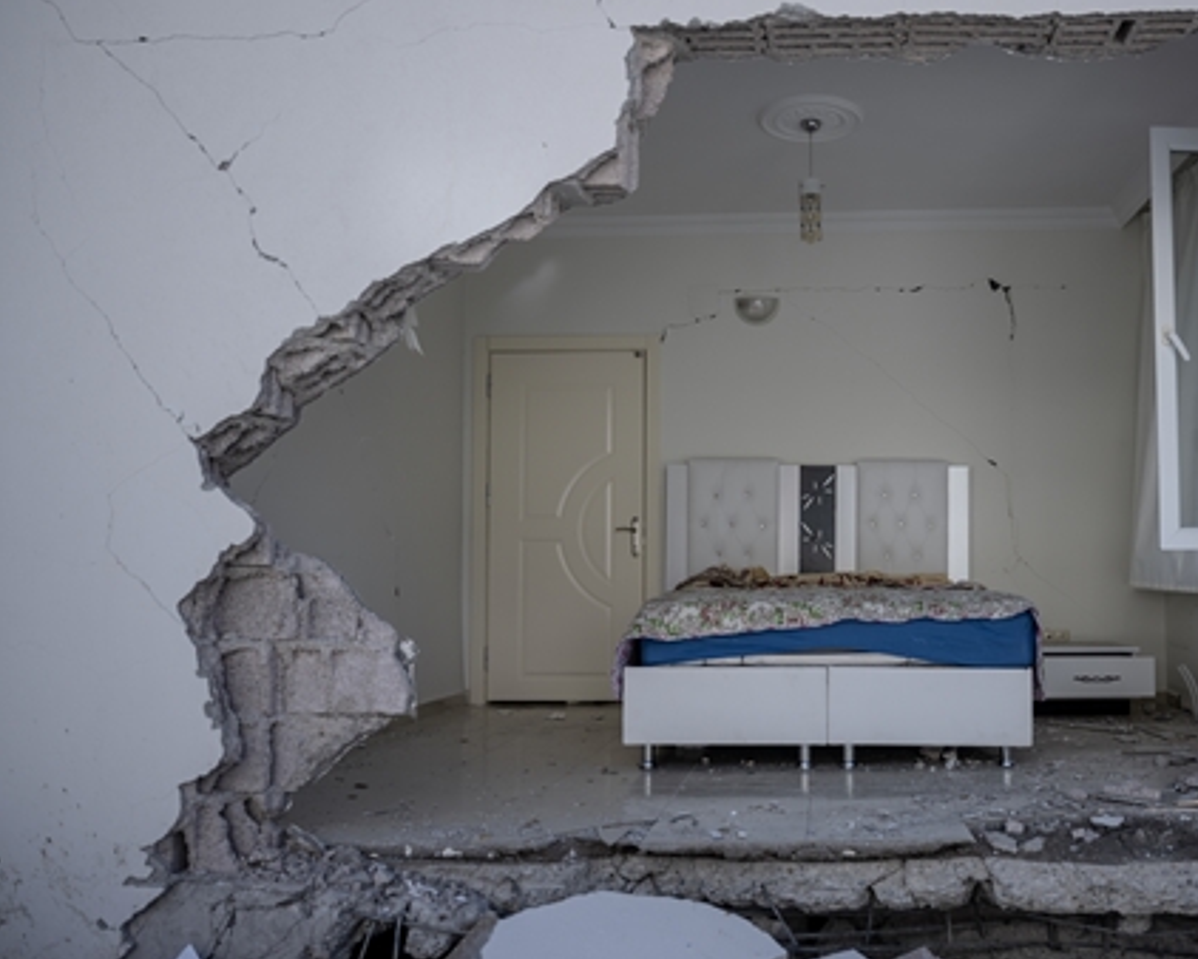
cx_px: 792
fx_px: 1135
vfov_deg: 45.8
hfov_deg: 54.6
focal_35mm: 32
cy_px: 511
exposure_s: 1/1600
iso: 100
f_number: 2.8
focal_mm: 24
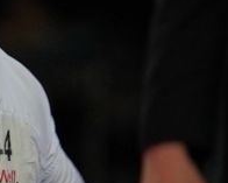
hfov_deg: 1.2
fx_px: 10883
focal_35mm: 1612
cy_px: 87
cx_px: -691
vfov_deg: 1.0
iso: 800
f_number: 2.8
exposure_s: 1/1000
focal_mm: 187
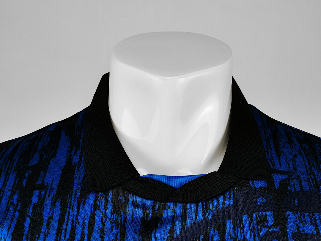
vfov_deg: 41.8
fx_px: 315
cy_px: 120
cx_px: 160
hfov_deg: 54.0
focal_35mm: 34
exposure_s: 1/60
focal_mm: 5.58
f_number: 1.8
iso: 80
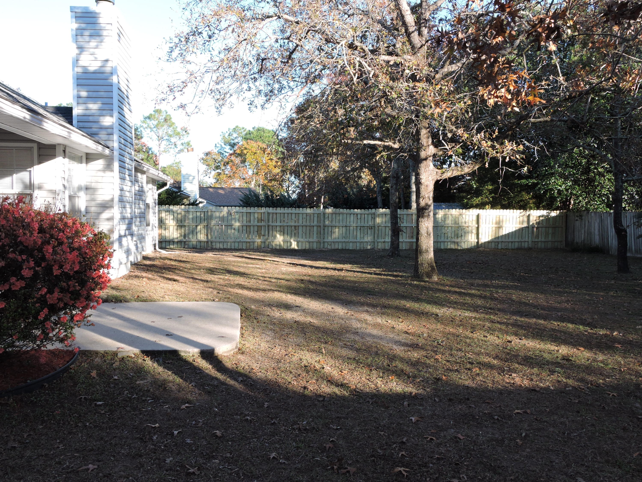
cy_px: 241
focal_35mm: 30
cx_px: 321
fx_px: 556
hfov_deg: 60.0
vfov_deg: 46.8
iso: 100
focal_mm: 5.4
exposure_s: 1/125
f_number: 4
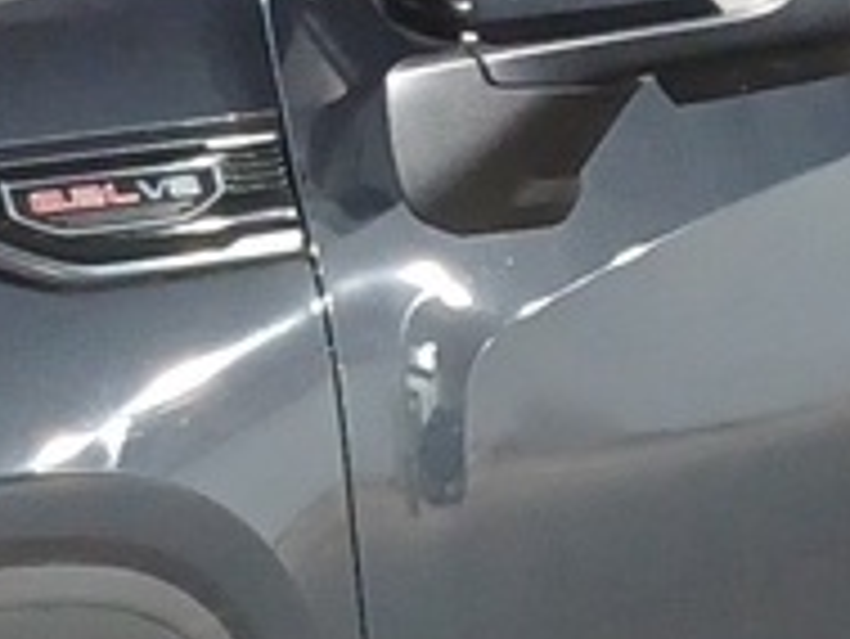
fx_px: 4668
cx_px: 157
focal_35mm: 190
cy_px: 562
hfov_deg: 10.4
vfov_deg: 7.8
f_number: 1.8
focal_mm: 4.6
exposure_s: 1/20
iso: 1311
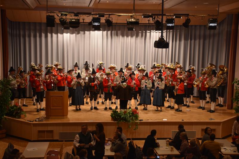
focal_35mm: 63
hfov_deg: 31.9
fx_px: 418
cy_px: 80
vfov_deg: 21.6
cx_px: 120
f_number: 4.5
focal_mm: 42
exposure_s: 1/60
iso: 400
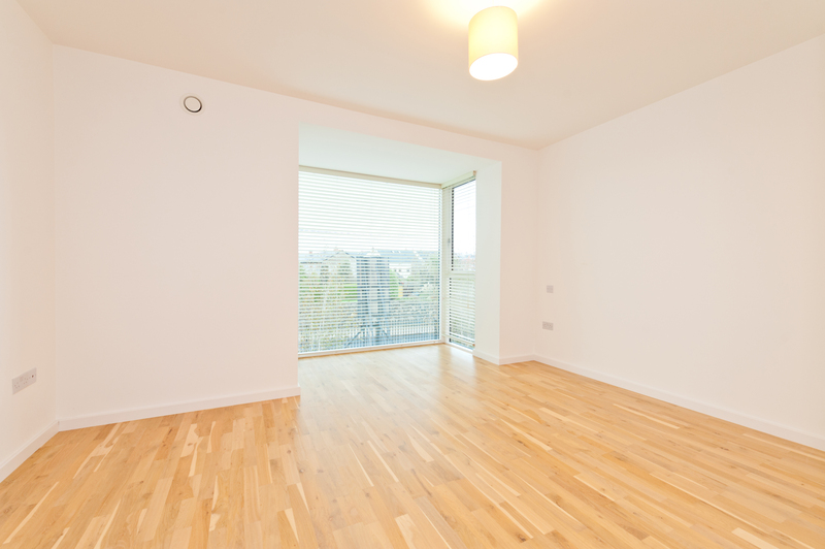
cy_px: 274
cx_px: 412
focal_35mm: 15
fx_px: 343
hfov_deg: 100.4
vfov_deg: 77.2
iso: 400
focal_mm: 15
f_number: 7.1
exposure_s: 1/15
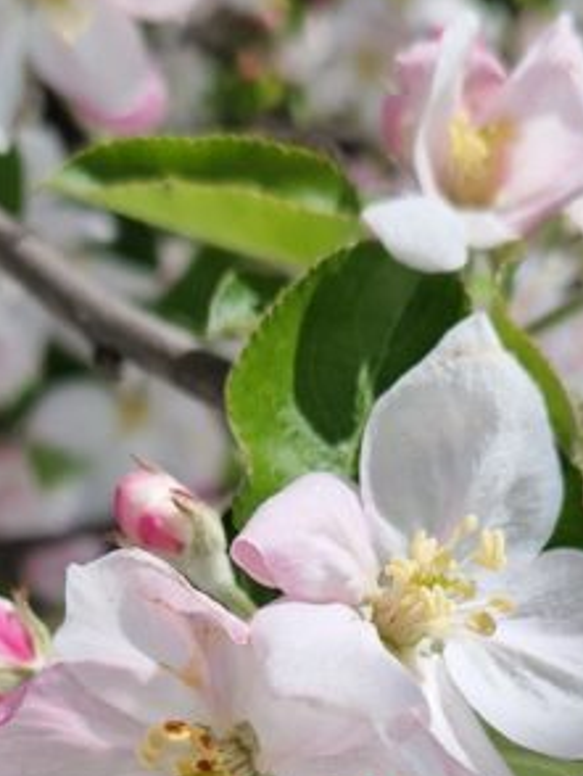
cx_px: 317
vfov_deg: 23.2
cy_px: 813
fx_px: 1794
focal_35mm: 80
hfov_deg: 18.5
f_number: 1.8
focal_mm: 5.4
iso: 50
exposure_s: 1/23256
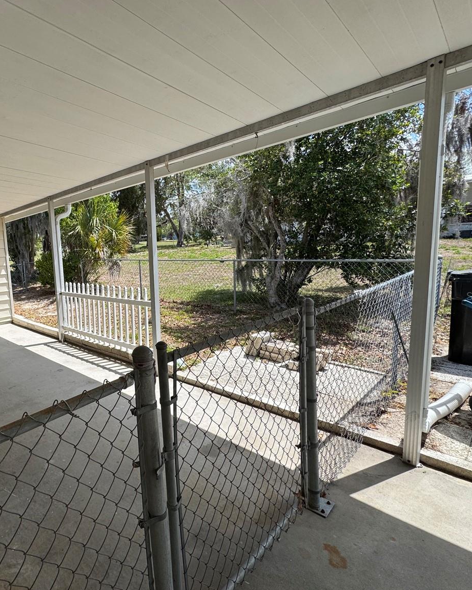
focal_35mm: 19
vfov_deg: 83.3
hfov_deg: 65.5
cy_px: 296
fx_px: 332
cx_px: 105
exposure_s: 1/1217
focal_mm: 2.22
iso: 40
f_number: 2.2
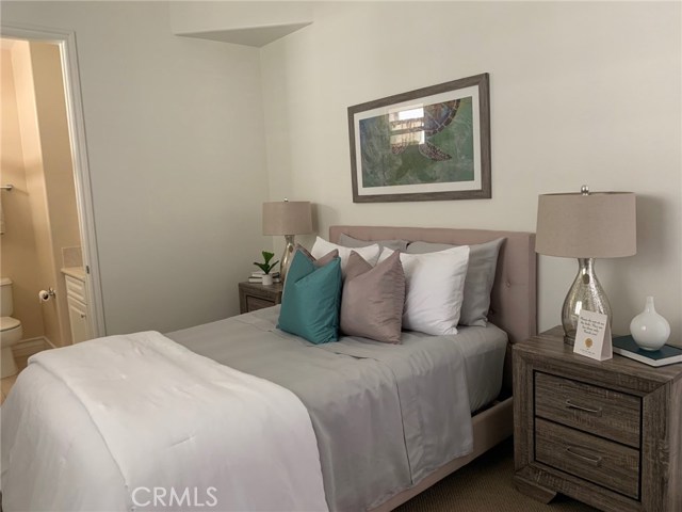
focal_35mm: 26
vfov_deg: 53.1
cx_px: 341
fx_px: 512
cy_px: 256
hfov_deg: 67.3
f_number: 1.8
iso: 200
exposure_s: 1/60
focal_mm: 4.25
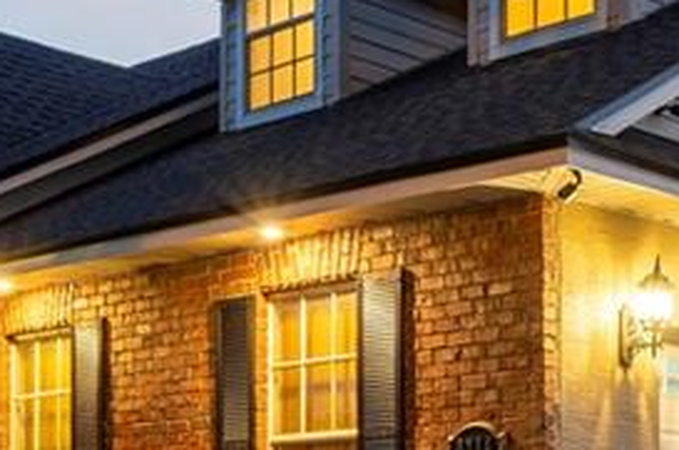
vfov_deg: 16.2
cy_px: 461
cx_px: 664
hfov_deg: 23.8
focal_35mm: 82
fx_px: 1544
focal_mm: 14
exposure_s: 1/6
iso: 250
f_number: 7.1
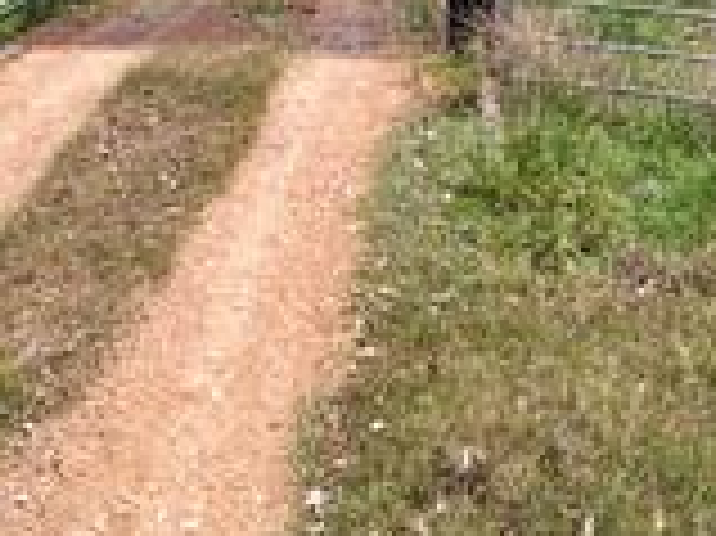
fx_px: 1199
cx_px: 500
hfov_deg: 32.9
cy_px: -90
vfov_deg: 23.3
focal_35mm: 58
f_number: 1.7
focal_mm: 6.72
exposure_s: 1/2500
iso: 120
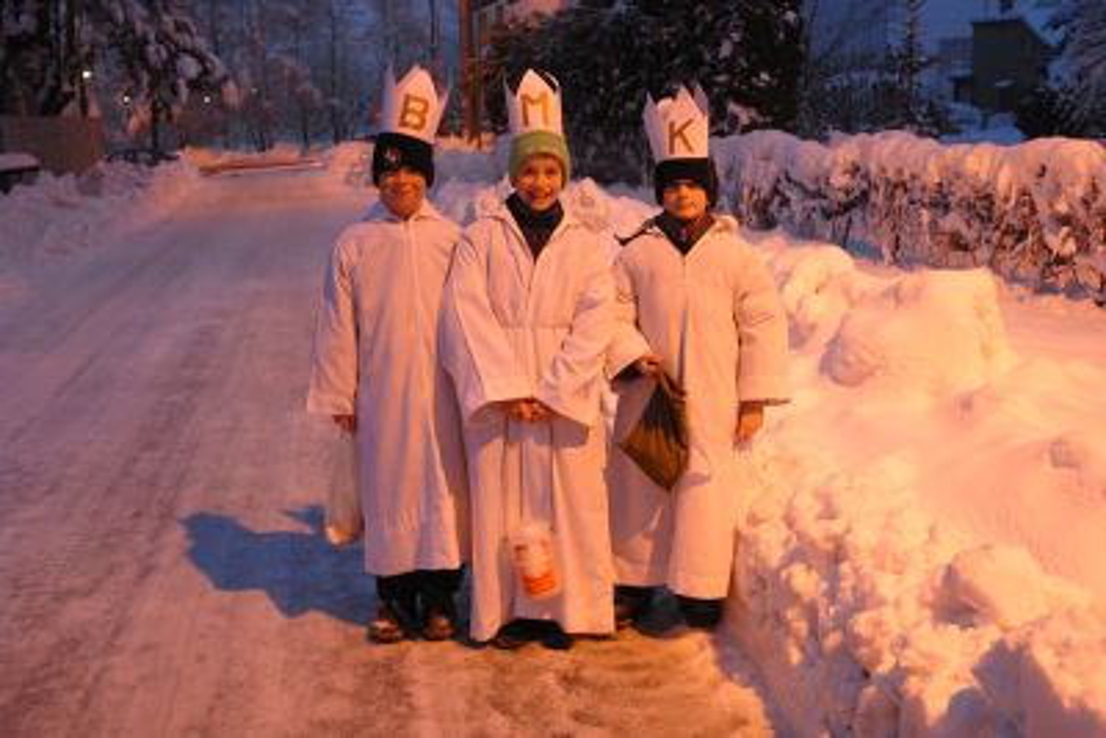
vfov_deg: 33.0
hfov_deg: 47.9
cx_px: 553
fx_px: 1245
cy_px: 369
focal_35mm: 40
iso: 640
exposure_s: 1/6
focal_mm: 27
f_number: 3.8
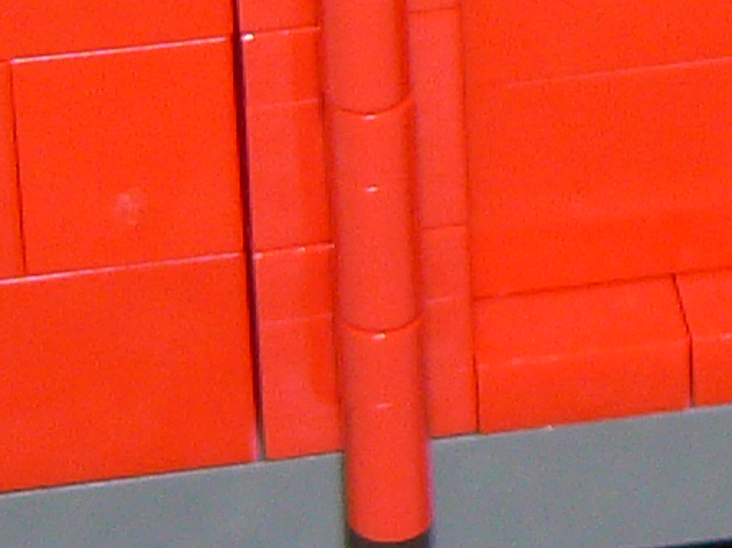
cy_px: -164
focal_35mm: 461
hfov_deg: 4.3
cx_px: 1402
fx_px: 9743
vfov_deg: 3.2
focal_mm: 12.2
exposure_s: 1/50
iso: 100
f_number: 3.2
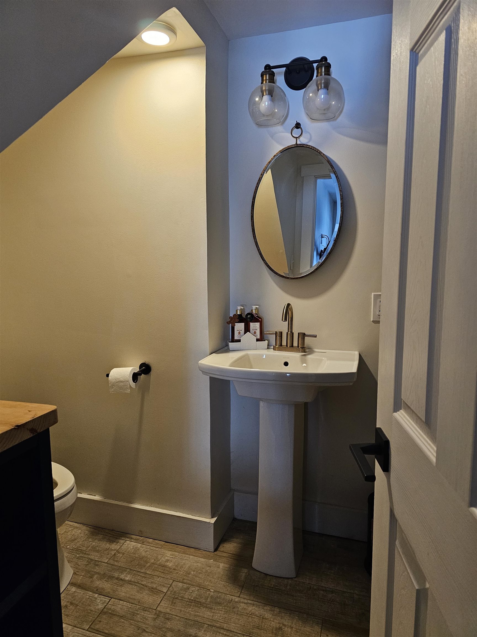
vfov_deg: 73.9
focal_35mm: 23
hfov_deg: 58.9
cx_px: 238
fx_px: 423
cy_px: 318
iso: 320
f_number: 1.7
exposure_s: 1/120
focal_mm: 6.3
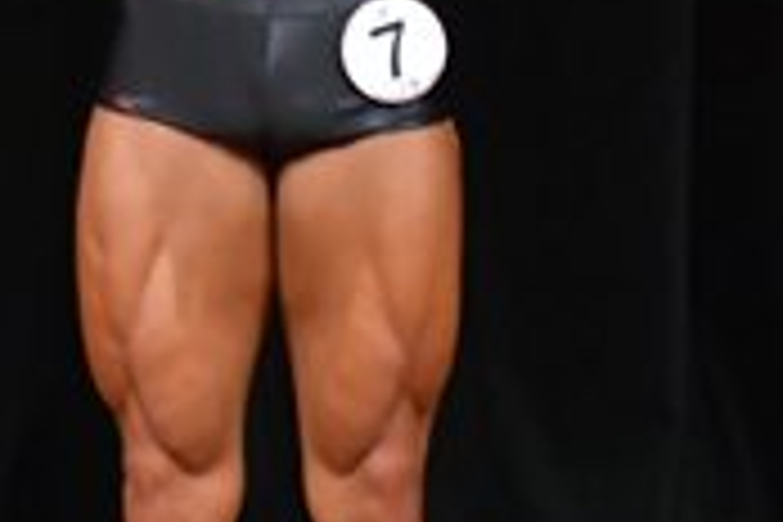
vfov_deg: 1.1
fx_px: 26228
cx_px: 371
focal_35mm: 1206
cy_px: 86
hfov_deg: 1.7
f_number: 5.6
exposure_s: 1/400
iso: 4000
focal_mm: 180
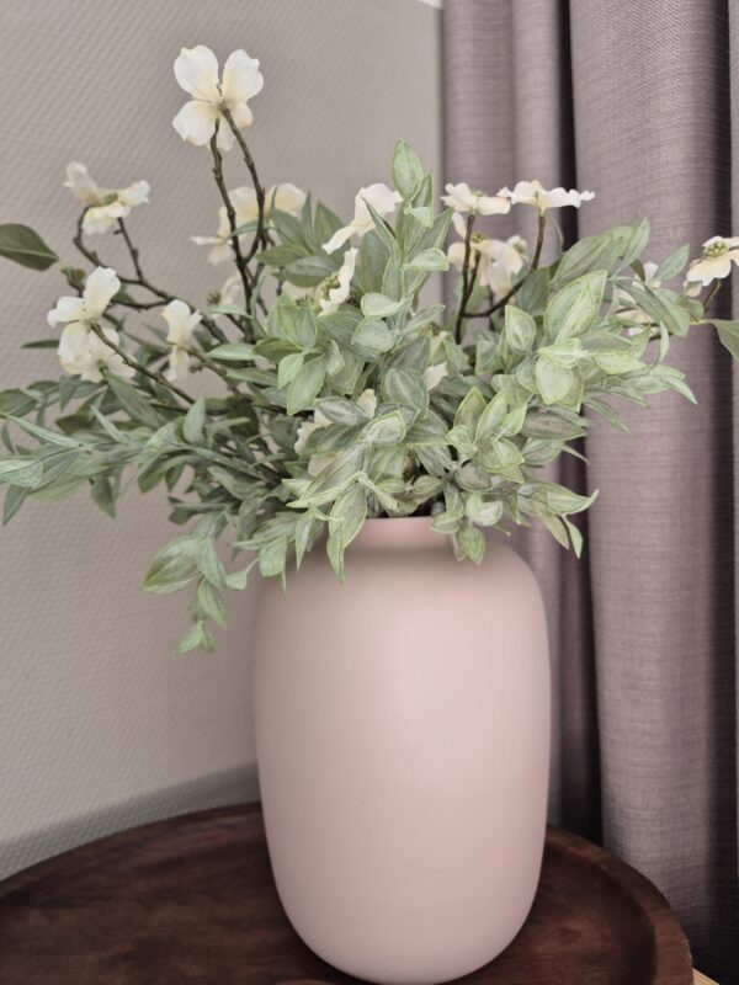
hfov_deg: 58.9
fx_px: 655
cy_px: 492
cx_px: 370
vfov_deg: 73.9
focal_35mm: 23
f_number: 1.8
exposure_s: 1/100
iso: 250
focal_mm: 5.4
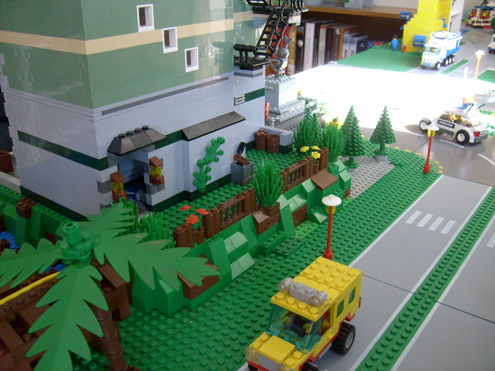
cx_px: 248
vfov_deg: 40.7
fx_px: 500
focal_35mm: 35
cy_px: 186
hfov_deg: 52.6
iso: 120
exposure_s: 1/45
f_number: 2.8
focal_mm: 5.8
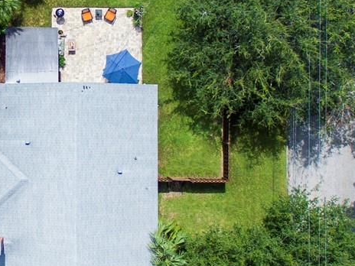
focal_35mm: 69
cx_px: 82
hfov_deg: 27.7
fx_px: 708
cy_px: 84
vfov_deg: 21.2
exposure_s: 1/1000
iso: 100
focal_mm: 3.61
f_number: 2.8
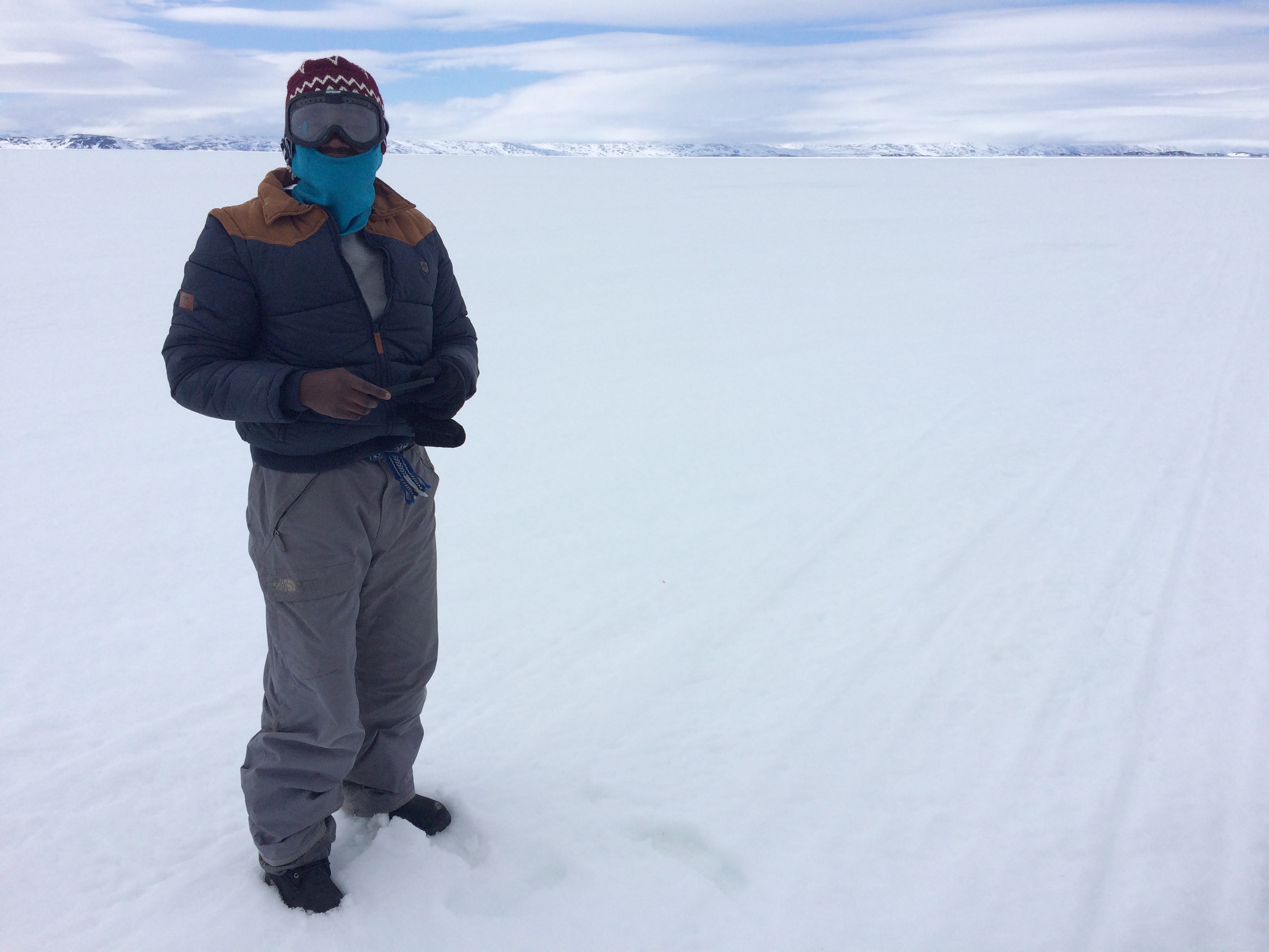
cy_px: 476
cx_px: 634
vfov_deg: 48.2
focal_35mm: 29
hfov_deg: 61.7
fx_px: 1063
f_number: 2.2
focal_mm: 4.15
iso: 40
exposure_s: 1/10309
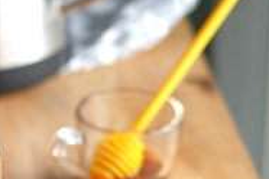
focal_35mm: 228
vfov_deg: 6.0
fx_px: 1704
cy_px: 183
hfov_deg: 8.9
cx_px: -95
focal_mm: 35
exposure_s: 1/100
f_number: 2.2
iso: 250
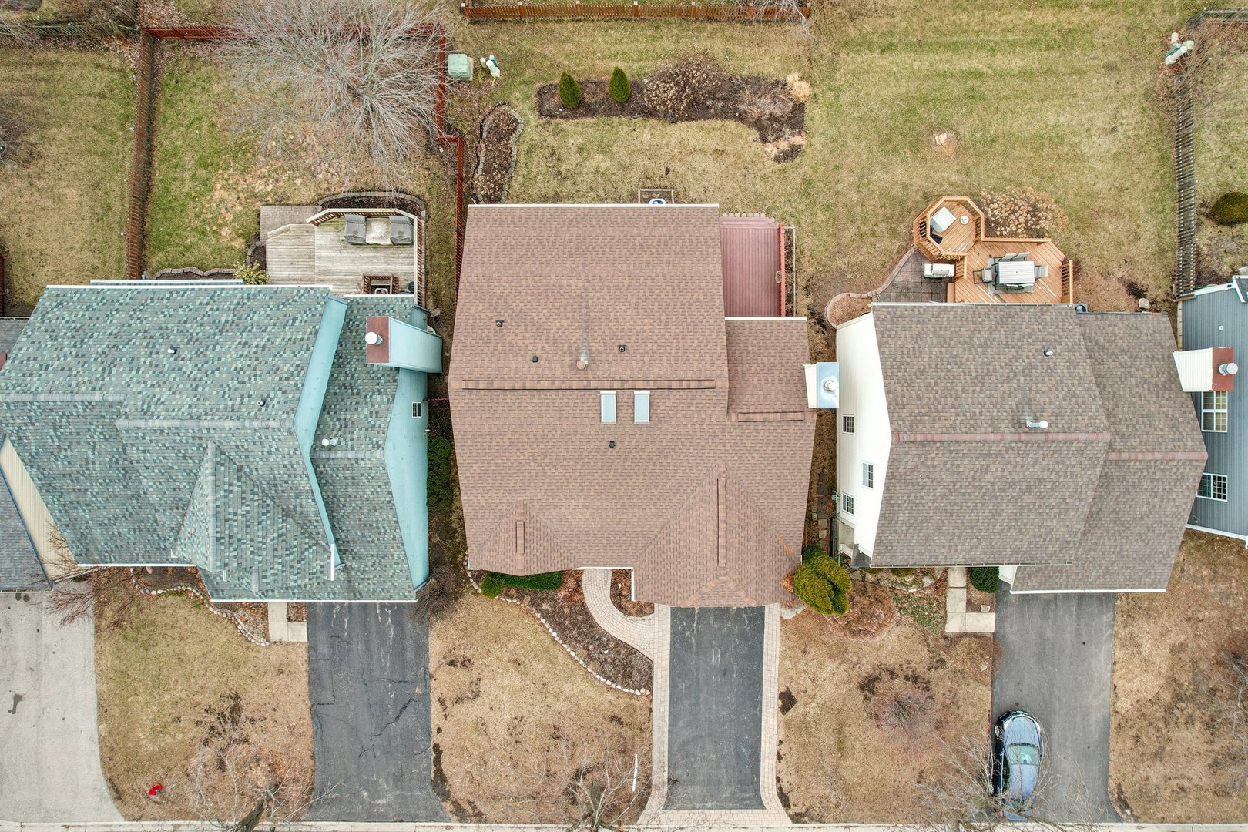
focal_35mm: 22
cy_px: 416
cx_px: 624
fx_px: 763
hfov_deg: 78.6
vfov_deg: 57.2
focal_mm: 8.4
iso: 100
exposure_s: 1/350
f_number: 2.8
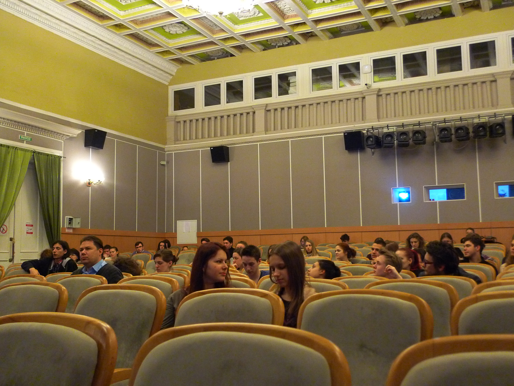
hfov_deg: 50.1
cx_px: 257
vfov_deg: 38.7
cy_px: 193
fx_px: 549
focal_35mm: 37
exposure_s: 1/50
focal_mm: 7.9
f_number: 2.4
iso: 800
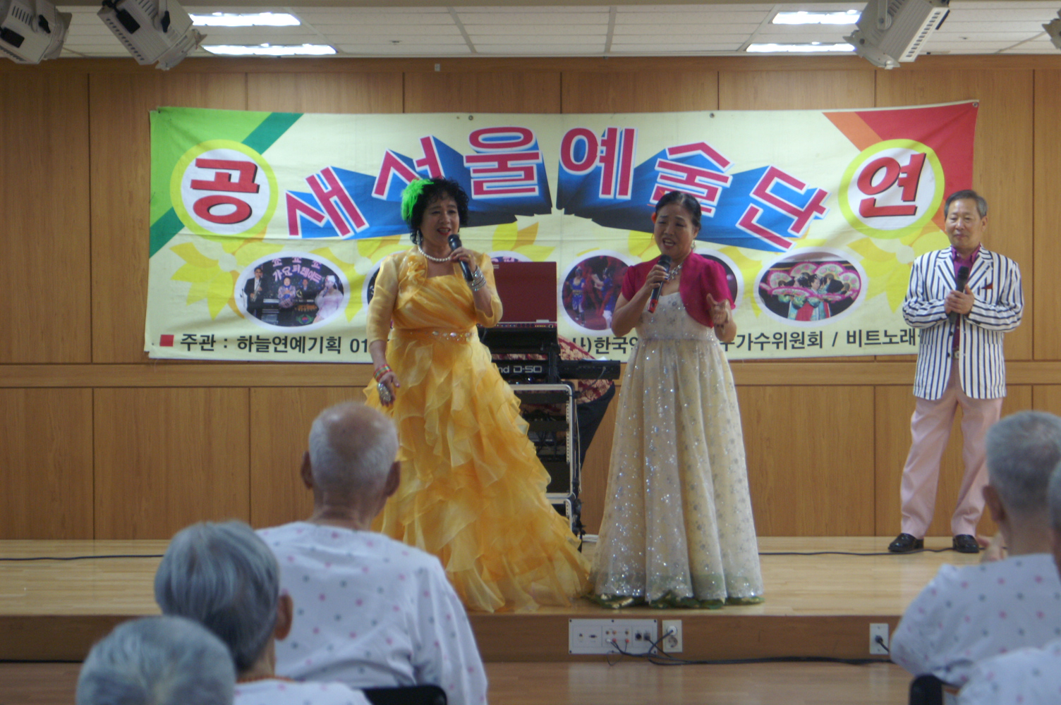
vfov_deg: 13.0
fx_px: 3092
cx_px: 530
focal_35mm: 105
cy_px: 352
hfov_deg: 19.5
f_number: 5.6
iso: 800
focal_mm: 70
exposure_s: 1/60
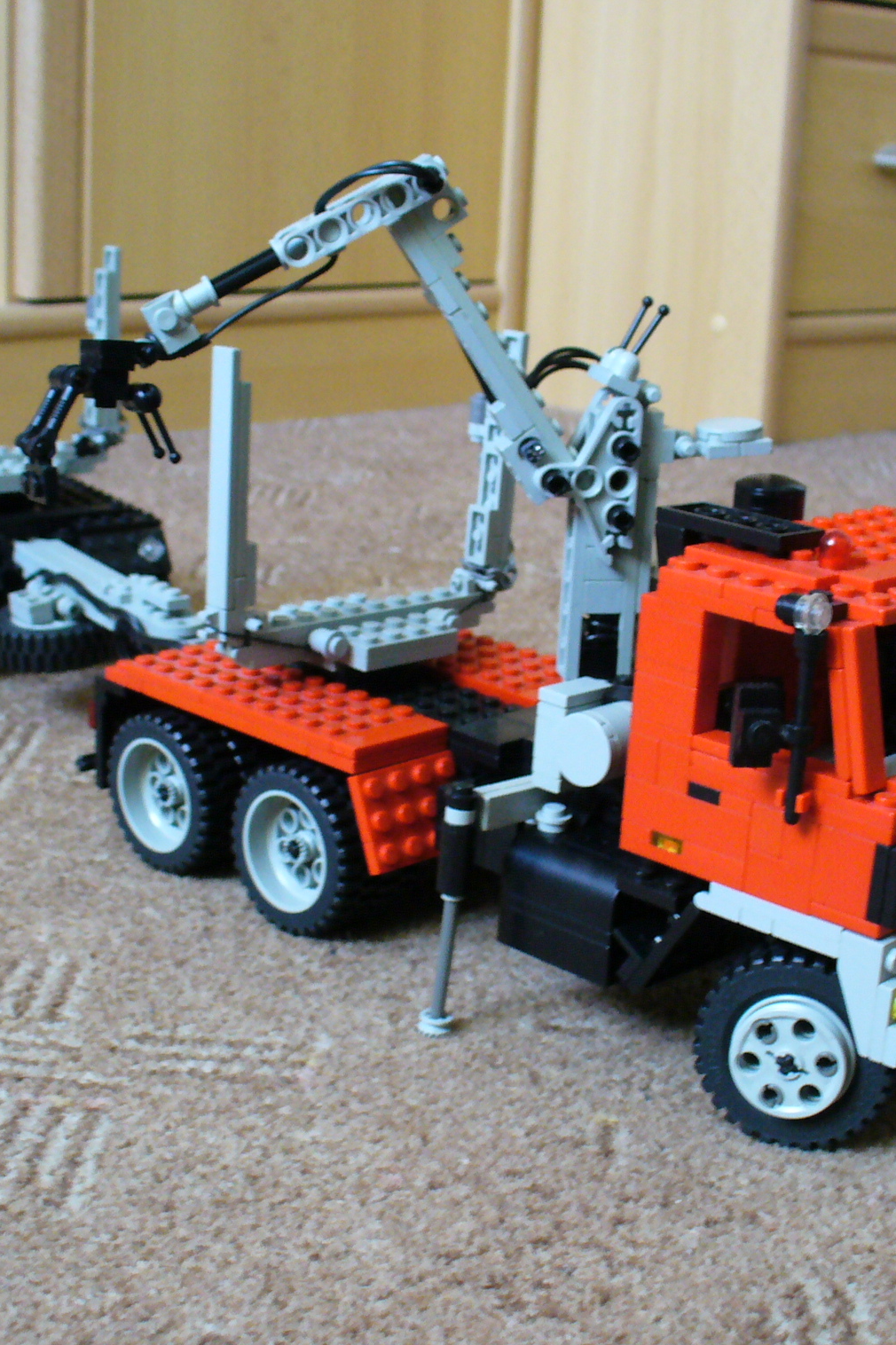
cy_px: 673
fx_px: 1942
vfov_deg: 38.2
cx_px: 522
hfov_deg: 25.9
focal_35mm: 52
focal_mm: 6.1
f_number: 2.8
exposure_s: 1/20
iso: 200
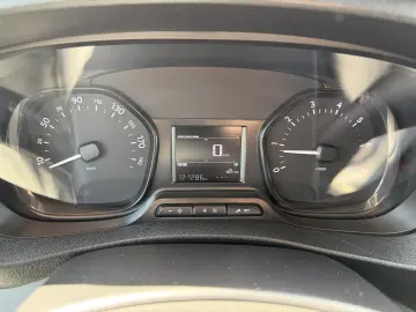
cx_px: 208
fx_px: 288
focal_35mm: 24
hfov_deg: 71.6
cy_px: 156
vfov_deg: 56.8
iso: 200
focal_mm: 6.76
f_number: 1.78
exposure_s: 1/75
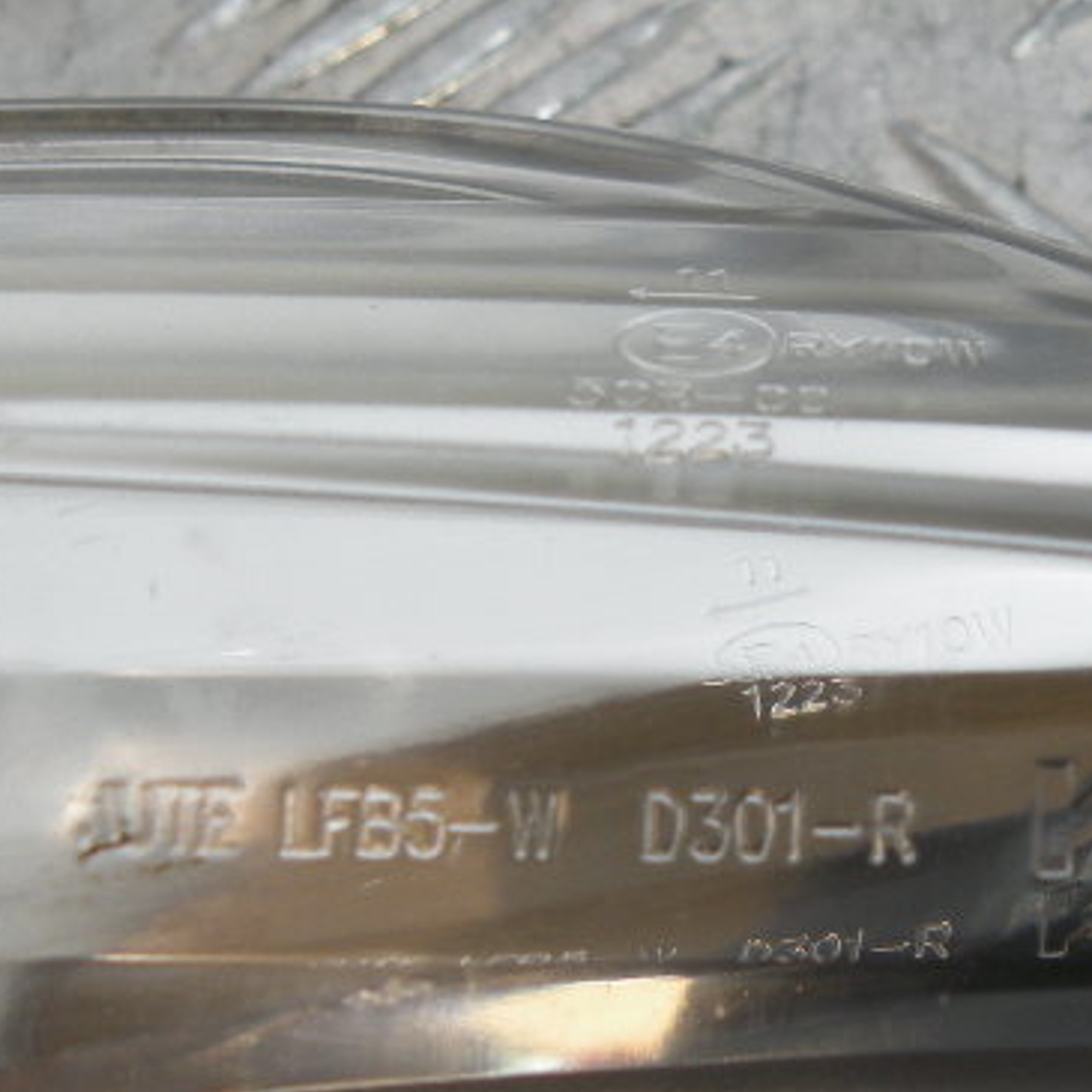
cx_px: 748
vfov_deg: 25.7
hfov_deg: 25.6
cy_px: 640
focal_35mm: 67
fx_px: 2391
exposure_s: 1/64
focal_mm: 4.7
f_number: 2.8
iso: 64
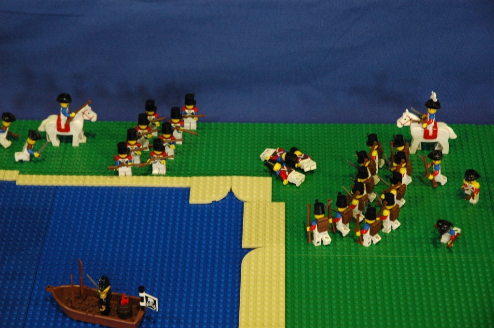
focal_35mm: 105
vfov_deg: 13.0
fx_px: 1439
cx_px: 247
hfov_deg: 19.5
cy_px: 164
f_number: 6.3
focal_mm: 70
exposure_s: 1/15
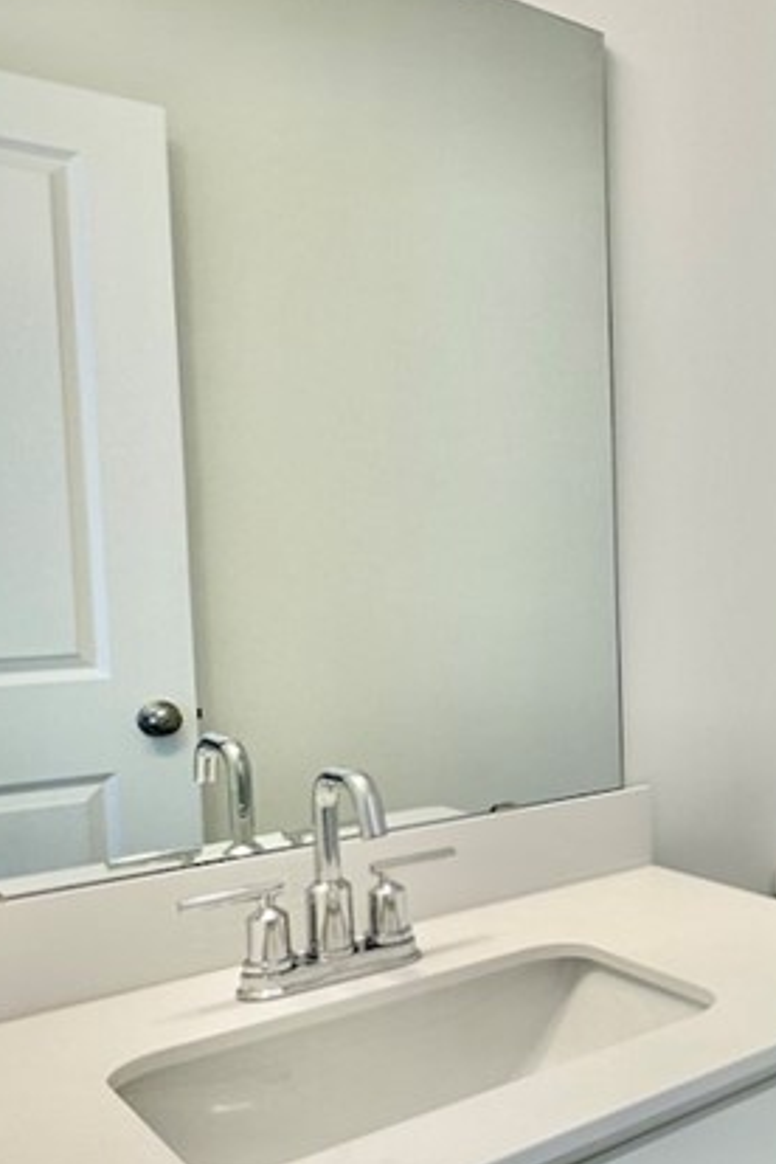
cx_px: 998
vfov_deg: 53.0
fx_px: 1164
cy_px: 641
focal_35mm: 36
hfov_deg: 29.8
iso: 80
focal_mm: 2.22
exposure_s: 1/120
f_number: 2.2
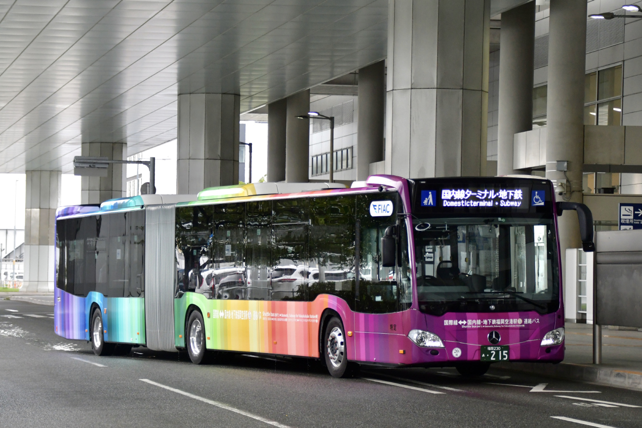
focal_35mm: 117
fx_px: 2087
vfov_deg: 11.7
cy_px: 214
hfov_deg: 17.5
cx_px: 321
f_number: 5.3
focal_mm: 78
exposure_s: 1/500
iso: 1250
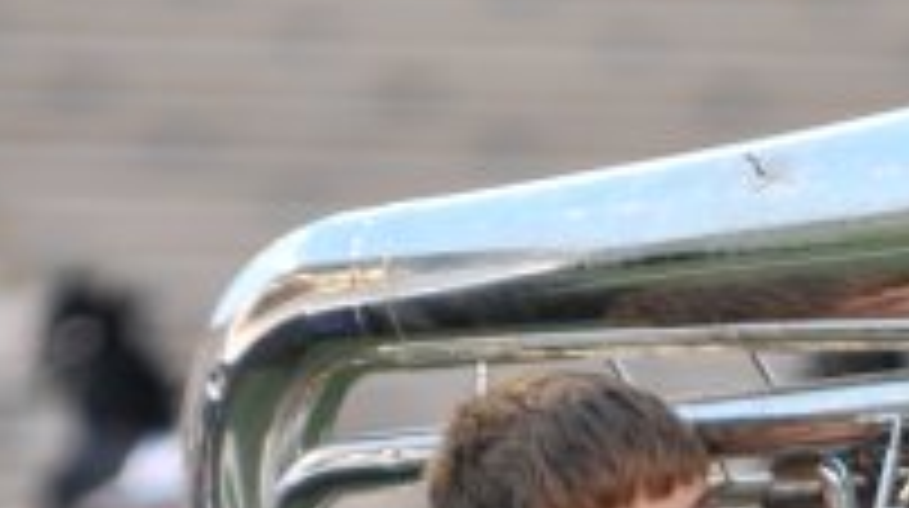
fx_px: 22507
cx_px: 700
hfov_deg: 2.3
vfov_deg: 1.3
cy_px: 1223
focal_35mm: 935
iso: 200
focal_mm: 200
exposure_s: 1/80
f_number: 2.8
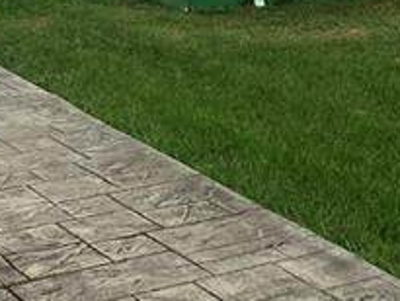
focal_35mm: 105
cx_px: 441
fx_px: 1214
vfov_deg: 13.7
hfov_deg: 18.0
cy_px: -57
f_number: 1.8
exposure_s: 1/759
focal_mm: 4
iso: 20
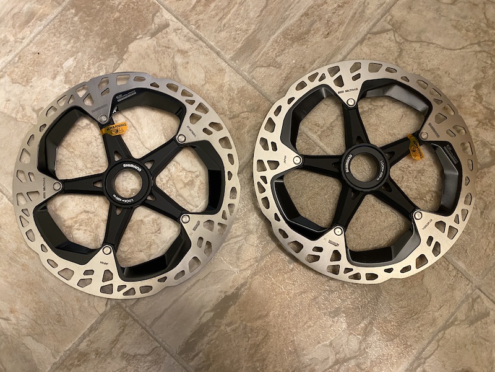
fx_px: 372
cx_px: 248
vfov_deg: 53.1
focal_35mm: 26
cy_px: 186
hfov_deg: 67.3
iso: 320
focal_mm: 4.25
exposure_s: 1/60
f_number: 1.8
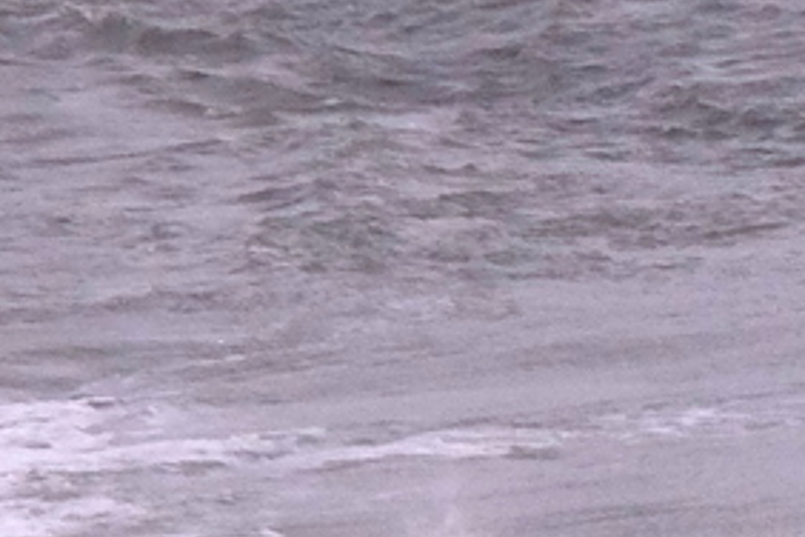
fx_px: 43735
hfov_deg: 1.1
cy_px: 284
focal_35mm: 1956
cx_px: 1944
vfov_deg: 0.7
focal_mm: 230
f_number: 11
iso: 2000
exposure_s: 1/1000
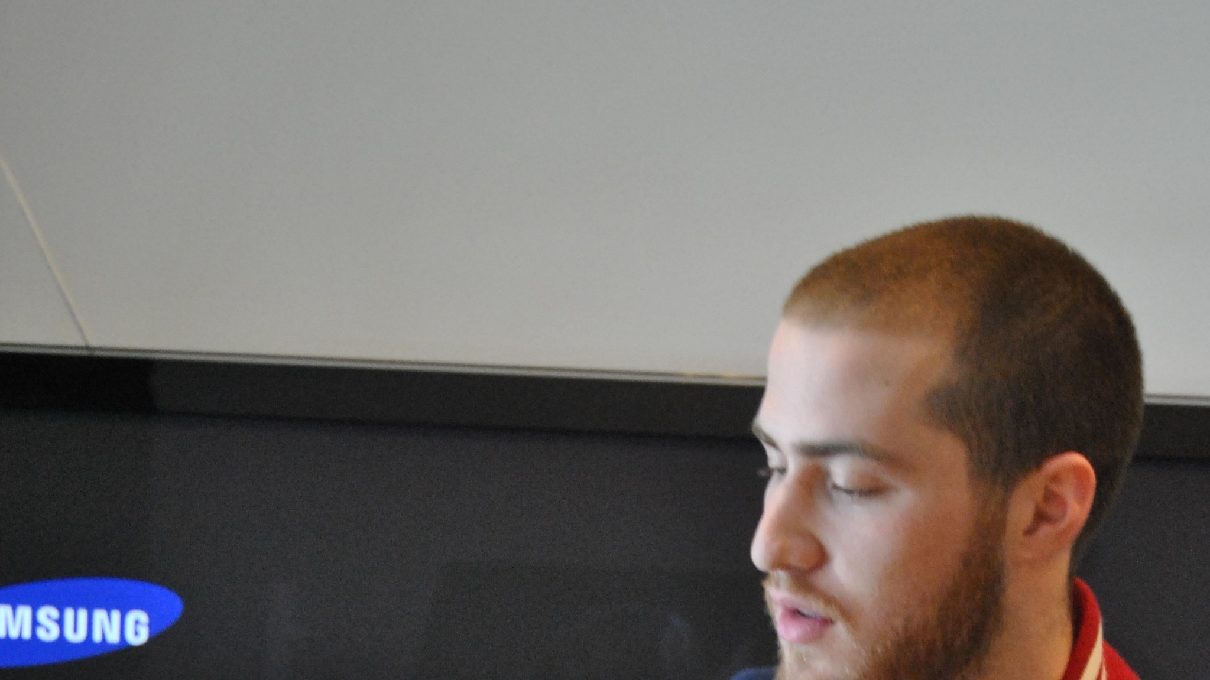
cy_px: 1045
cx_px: 709
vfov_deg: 9.4
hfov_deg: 17.1
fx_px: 4010
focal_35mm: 125
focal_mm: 42
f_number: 5
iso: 800
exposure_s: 1/30
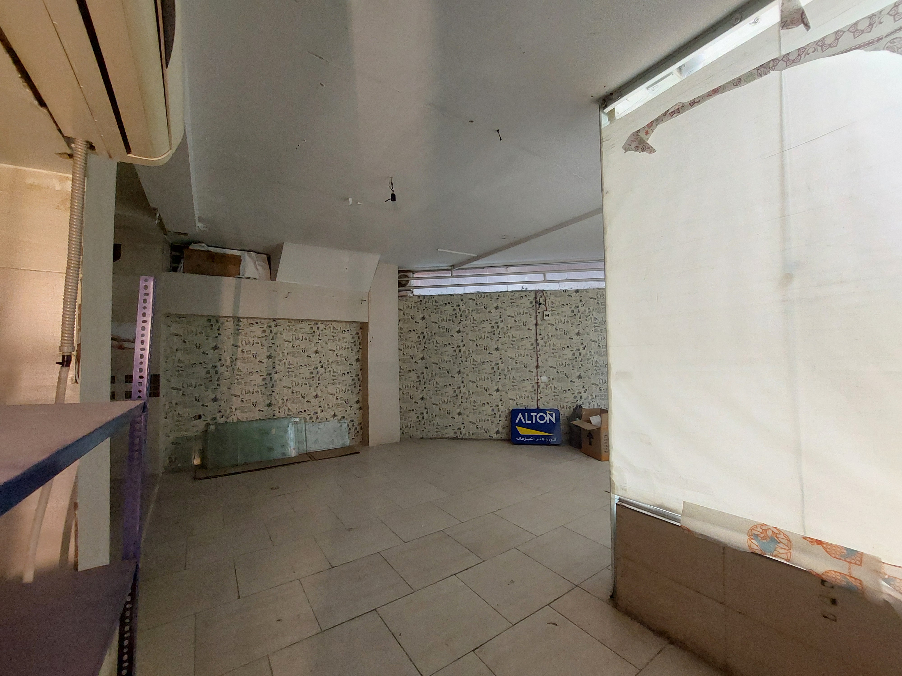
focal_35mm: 13
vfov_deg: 89.9
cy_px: 338
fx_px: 339
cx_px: 451
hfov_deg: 106.2
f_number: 2.2
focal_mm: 1.74
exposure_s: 1/33
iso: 400
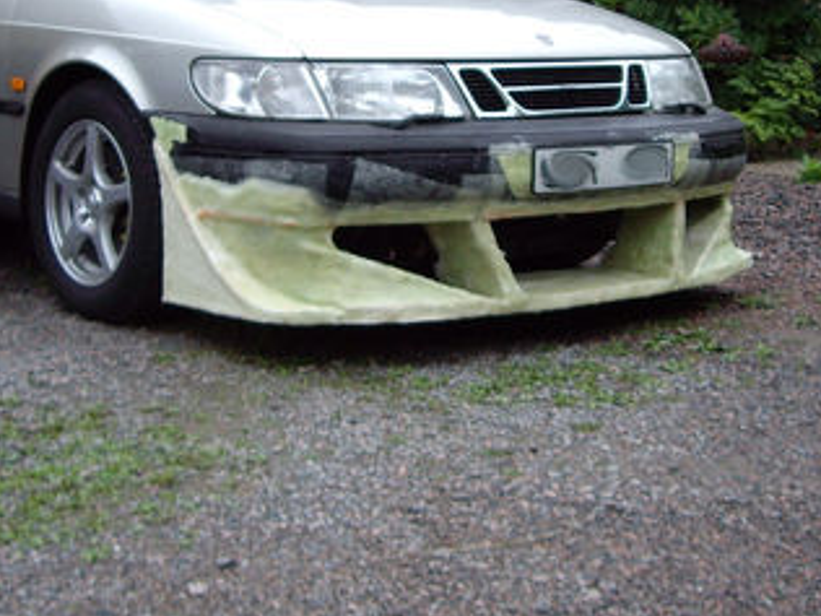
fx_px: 1826
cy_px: 122
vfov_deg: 19.0
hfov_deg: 25.3
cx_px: 366
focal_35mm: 77
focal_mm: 6.2
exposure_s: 1/60
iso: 100
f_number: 2.7
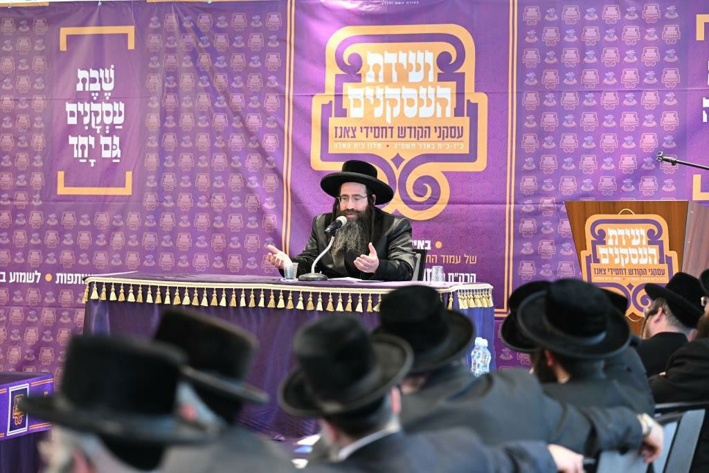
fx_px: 2167
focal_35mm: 110
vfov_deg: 12.5
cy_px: 236
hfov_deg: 18.6
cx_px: 354
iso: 1250
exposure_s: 1/160
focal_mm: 110
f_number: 3.2
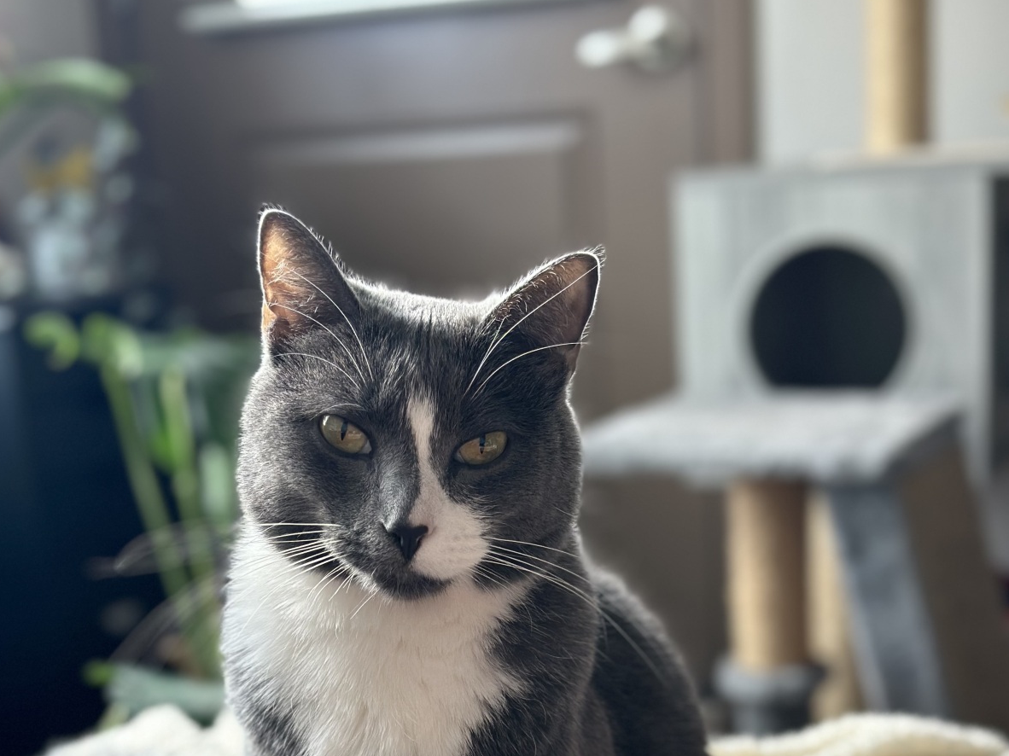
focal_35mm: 65
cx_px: 499
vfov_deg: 22.1
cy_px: 657
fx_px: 1894
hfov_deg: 29.8
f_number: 1.78
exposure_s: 1/106
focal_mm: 6.86
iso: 125
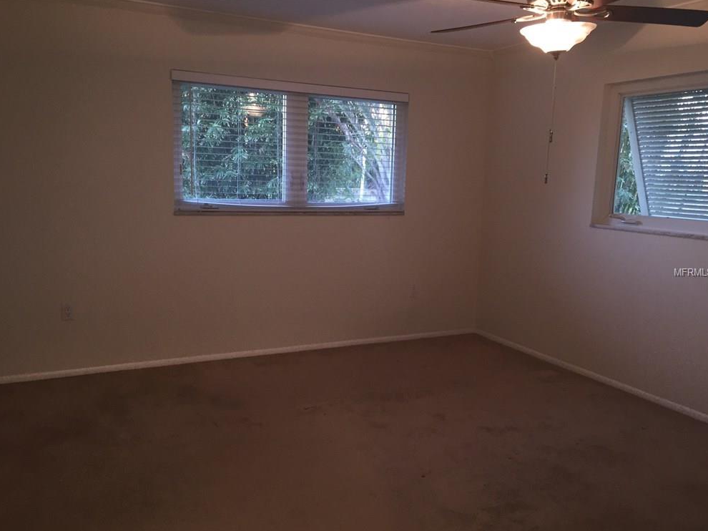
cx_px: 351
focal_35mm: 30
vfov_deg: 46.8
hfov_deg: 60.0
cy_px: 273
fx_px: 613
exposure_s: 1/24
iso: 125
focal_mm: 4.15
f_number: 2.2
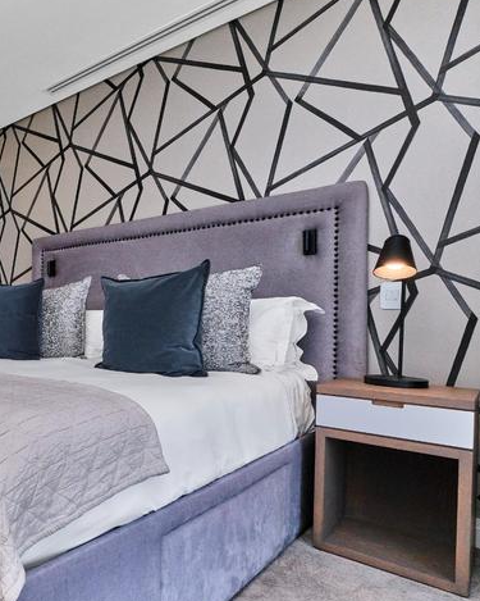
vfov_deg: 70.2
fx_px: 426
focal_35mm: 24
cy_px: 324
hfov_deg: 48.2
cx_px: -3
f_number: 8
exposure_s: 1/100
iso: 800
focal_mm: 10
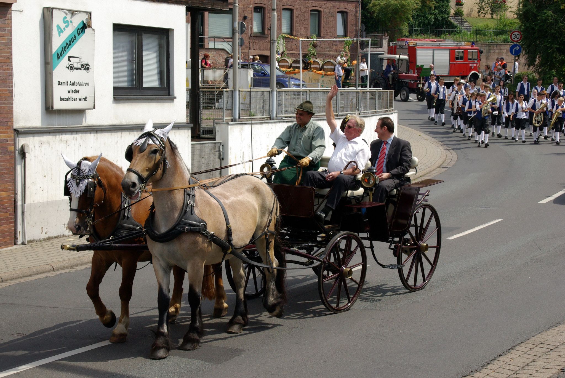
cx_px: 282
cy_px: 189
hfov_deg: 28.0
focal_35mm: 72
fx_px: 1131
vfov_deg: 19.0
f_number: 8
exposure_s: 1/750
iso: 400
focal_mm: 48
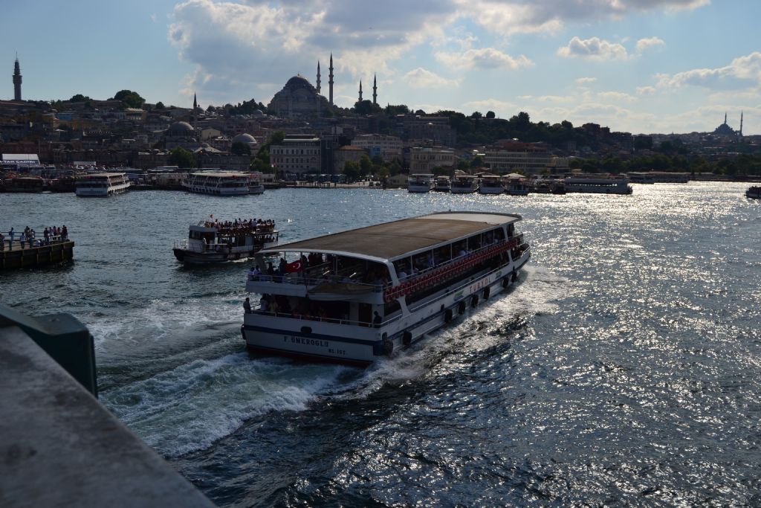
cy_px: 254
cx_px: 380
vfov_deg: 36.9
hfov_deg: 53.1
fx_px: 761
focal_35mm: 36
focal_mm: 24
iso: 100
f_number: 6.3
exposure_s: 1/1250
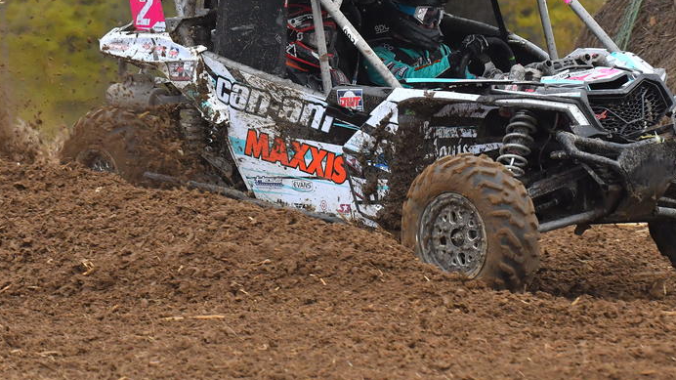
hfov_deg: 7.8
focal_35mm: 277
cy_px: 78
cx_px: 407
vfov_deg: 4.4
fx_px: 4960
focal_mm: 125
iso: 1000
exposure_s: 1/1000
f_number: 5.6
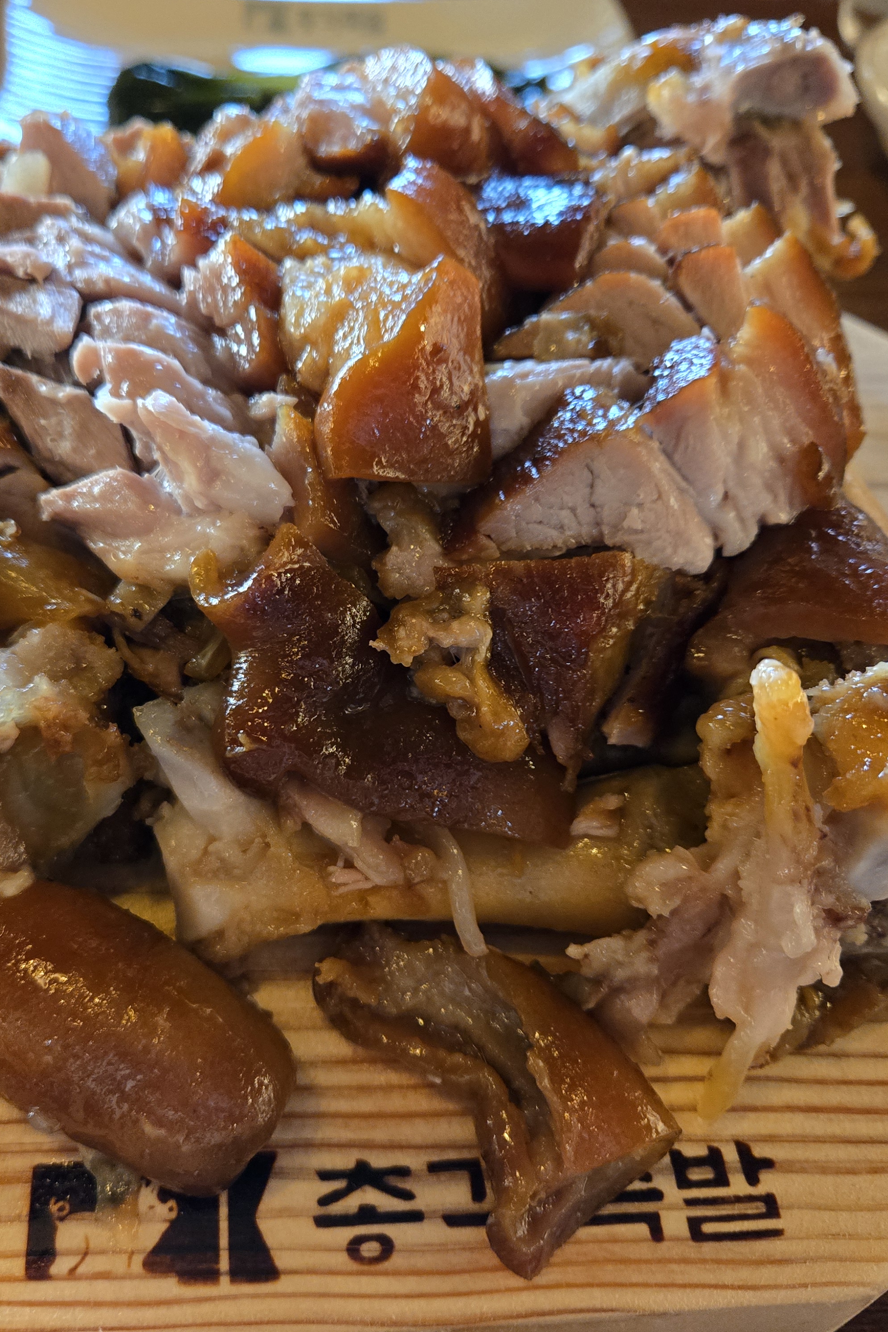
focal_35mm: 32
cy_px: 666
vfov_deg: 58.7
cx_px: 357
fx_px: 1184
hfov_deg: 40.9
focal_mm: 5.4
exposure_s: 1/120
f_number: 1.8
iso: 1000
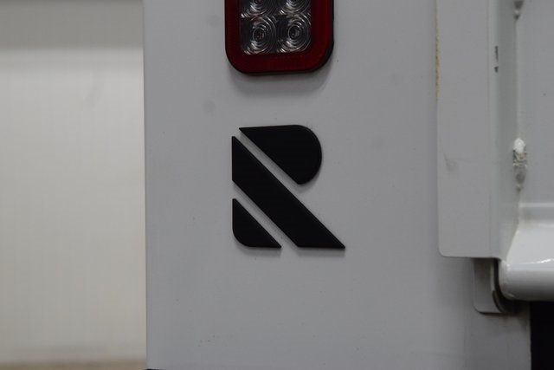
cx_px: 277
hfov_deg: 19.5
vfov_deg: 13.0
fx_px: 1616
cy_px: 185
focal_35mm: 105
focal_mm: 70
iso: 1600
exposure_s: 1/125
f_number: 6.3
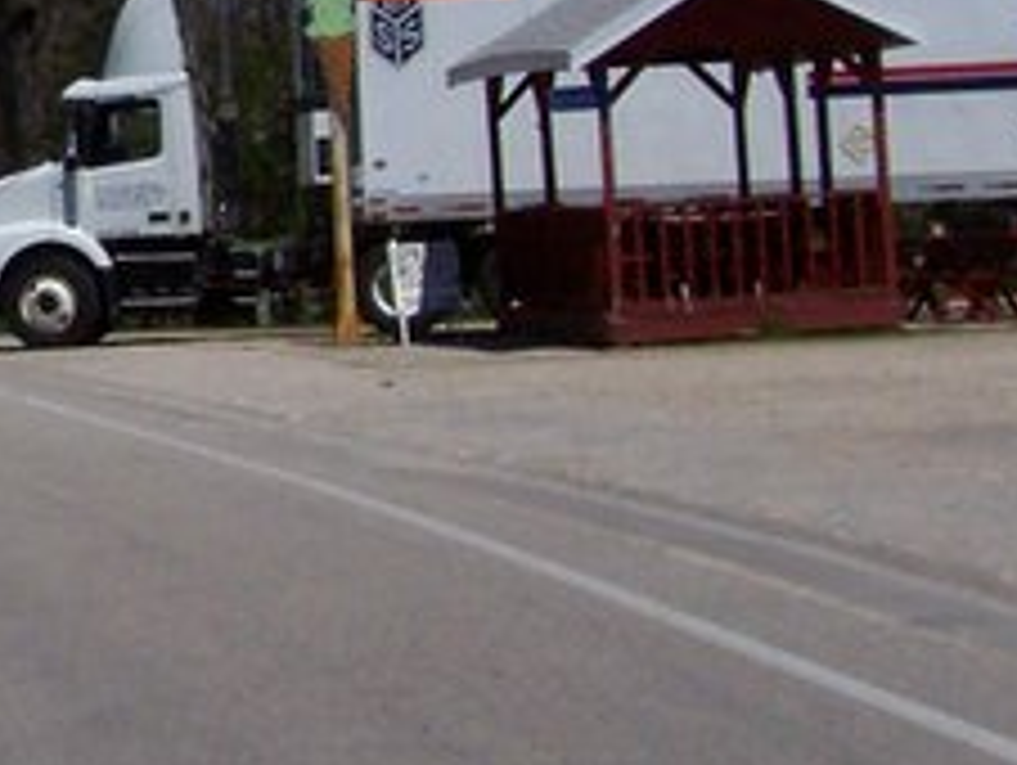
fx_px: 4529
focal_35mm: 154
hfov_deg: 12.3
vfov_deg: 9.6
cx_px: -441
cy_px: 0
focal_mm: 5.6
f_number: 5.1
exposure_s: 1/1016
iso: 80
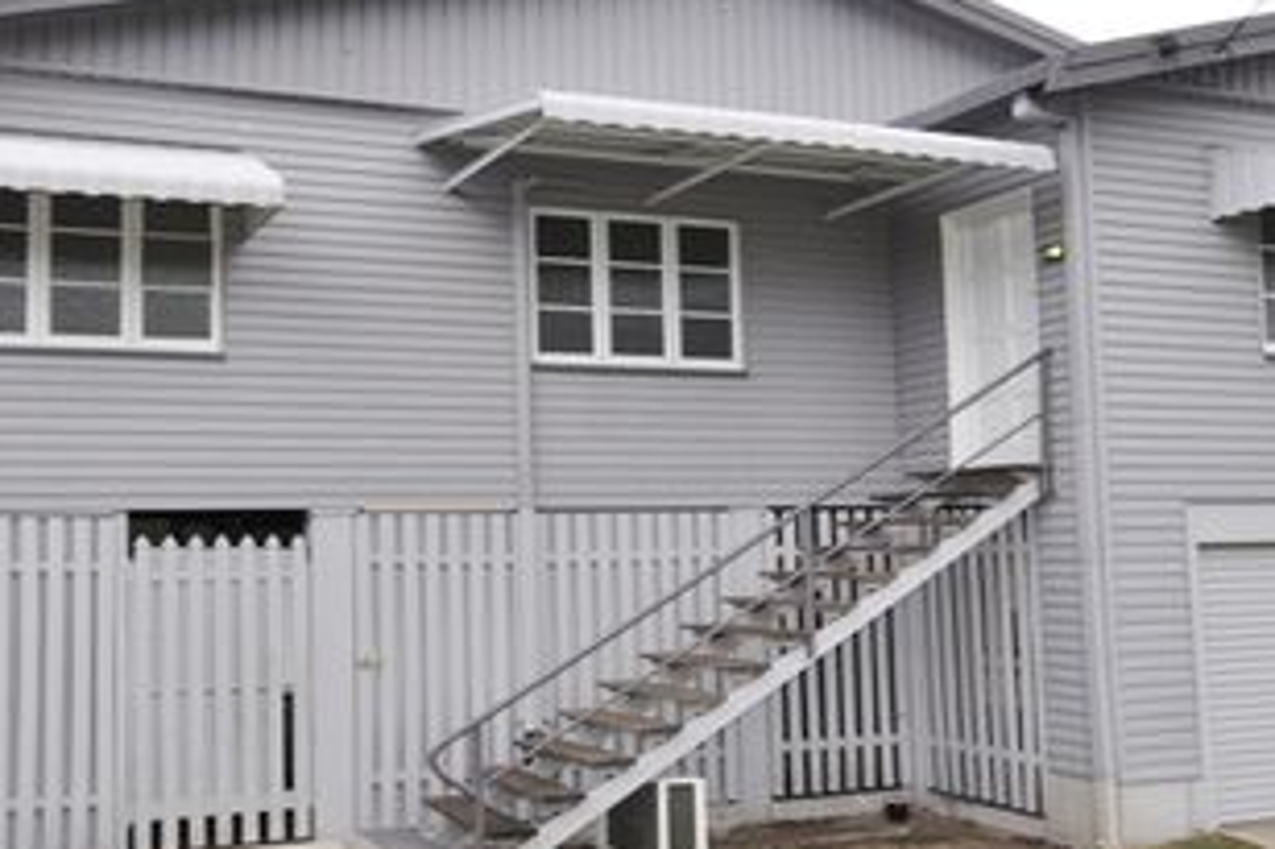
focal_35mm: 30
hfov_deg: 62.3
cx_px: 675
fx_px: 1054
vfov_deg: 43.8
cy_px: 367
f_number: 8
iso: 200
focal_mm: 13
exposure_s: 1/250
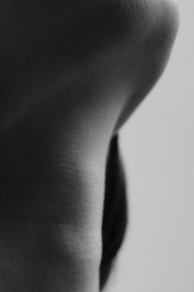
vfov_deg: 11.8
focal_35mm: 172
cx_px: -59
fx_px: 1391
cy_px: 283
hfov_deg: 7.9
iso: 250
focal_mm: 48
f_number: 4.5
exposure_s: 1/100
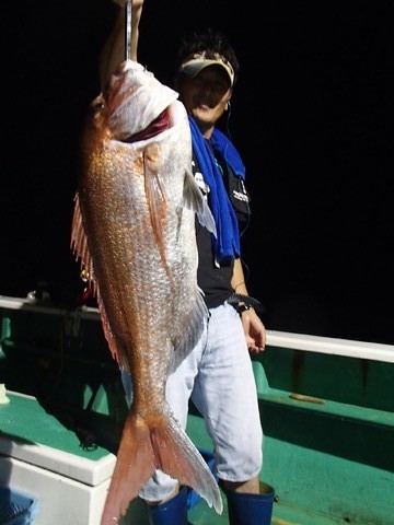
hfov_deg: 49.7
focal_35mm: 28
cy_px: 262
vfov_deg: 63.4
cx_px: 197
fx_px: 425
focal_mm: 5
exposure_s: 1/30
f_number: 3.9
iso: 400
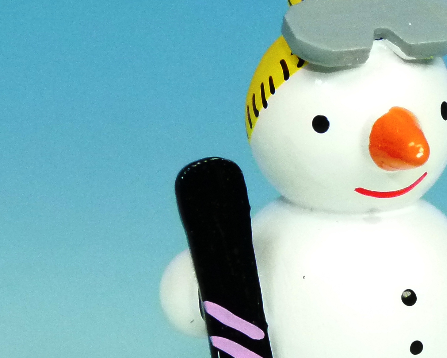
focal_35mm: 321
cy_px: 271
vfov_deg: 4.8
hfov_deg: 6.0
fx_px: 4246
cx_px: 382
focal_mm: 20
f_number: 3.5
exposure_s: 1/1000
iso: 400
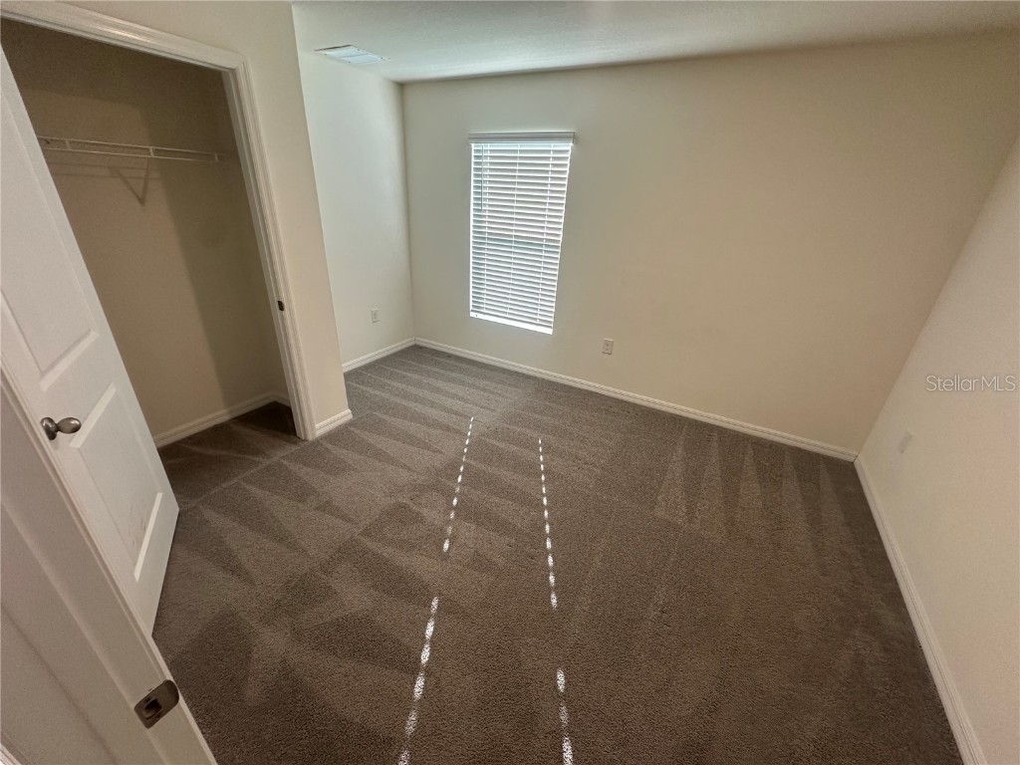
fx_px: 413
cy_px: 382
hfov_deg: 102.1
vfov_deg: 85.7
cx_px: 510
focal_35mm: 14
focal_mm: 2.22
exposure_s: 1/120
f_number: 2.2
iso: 200
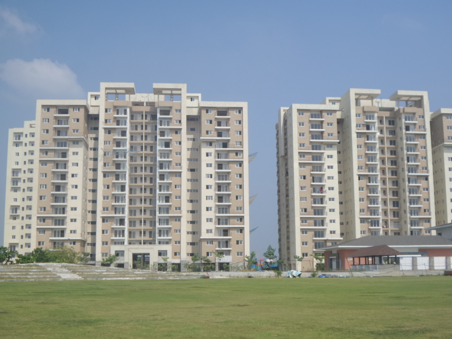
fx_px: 640
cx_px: 226
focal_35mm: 49
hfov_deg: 38.9
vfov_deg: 29.7
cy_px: 170
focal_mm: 8.8
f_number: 4.1
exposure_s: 1/1500
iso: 100
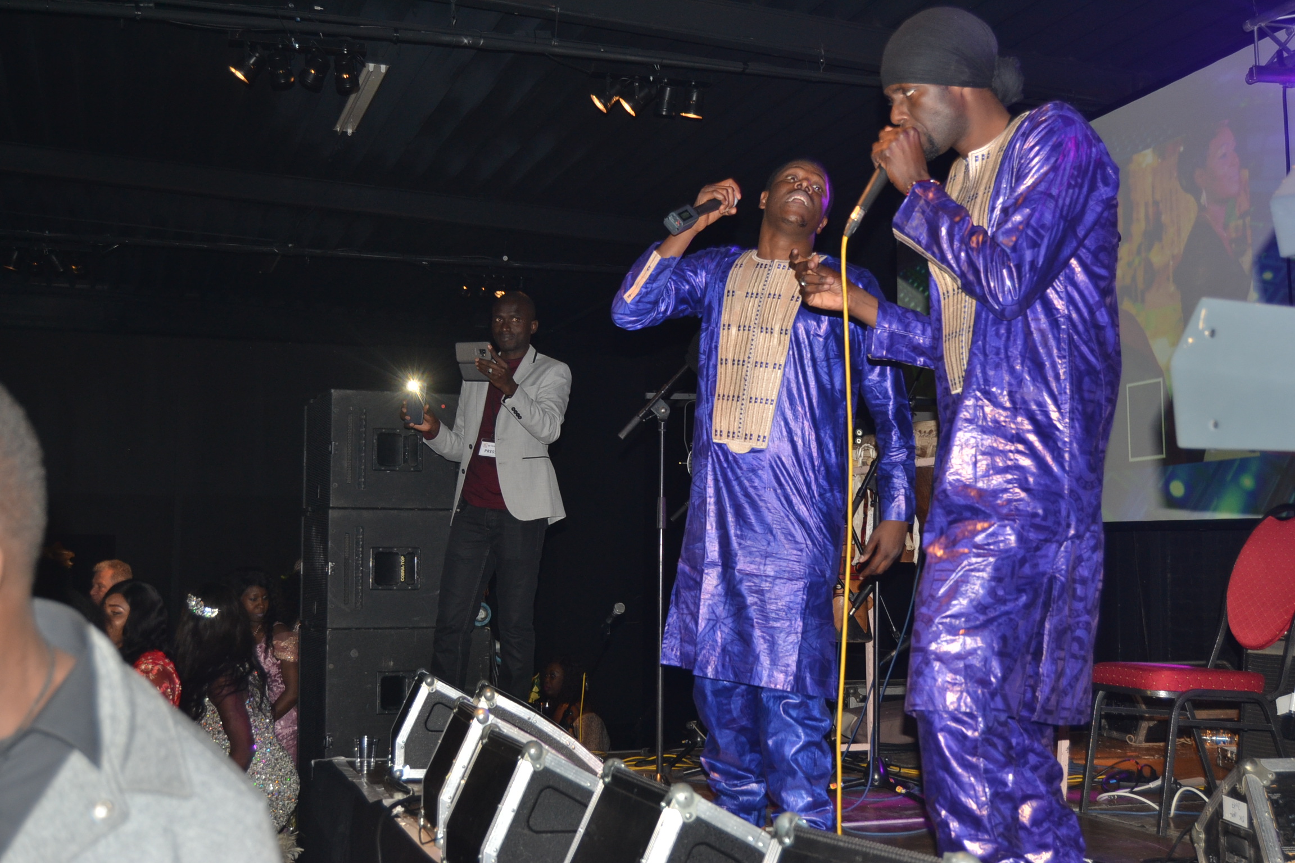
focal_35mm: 42
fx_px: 1511
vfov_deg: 31.9
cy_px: 432
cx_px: 648
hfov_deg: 46.4
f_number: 4
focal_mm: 28
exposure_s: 1/60
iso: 400
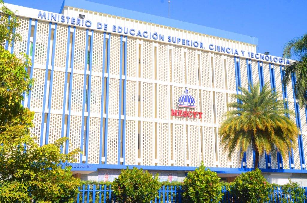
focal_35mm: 39
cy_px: 102
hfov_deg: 49.6
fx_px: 332
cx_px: 154
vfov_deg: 34.1
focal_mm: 26
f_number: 10
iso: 500
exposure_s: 1/500
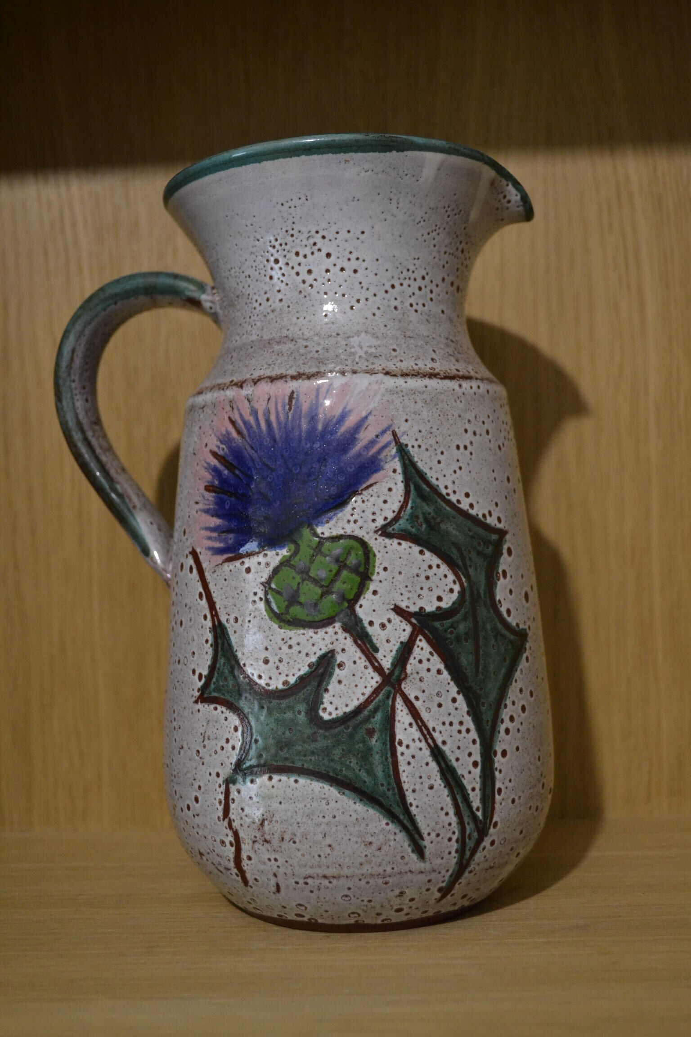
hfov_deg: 30.8
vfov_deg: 45.0
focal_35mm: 44
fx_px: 1252
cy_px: 518
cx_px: 346
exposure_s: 1/60
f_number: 4.5
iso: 1600
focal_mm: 29
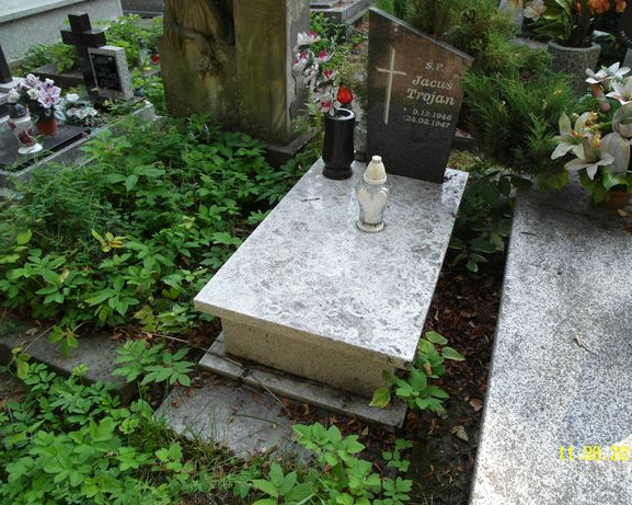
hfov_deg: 65.9
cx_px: 344
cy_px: 245
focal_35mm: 26
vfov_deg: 54.9
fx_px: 486
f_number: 3.4
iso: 80
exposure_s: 1/125
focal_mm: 5.2
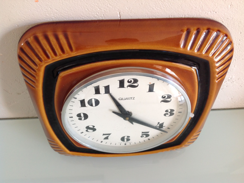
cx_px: 122
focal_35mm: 35
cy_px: 92
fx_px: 246
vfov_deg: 40.6
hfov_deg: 52.7
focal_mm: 4.28
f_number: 2.4
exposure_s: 1/20
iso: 50
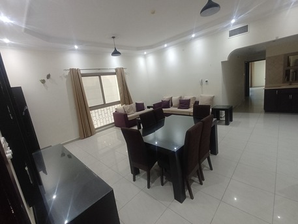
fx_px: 138
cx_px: 149
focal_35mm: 16
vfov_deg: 78.1
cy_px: 112
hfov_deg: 94.5
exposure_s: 1/25
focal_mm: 1.64
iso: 200
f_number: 2.2
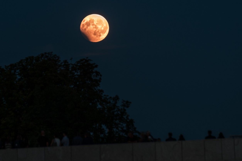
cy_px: 80
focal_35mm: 300
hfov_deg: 6.9
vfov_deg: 4.6
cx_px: 121
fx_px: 2017
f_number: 8
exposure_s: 1/3
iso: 100
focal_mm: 300
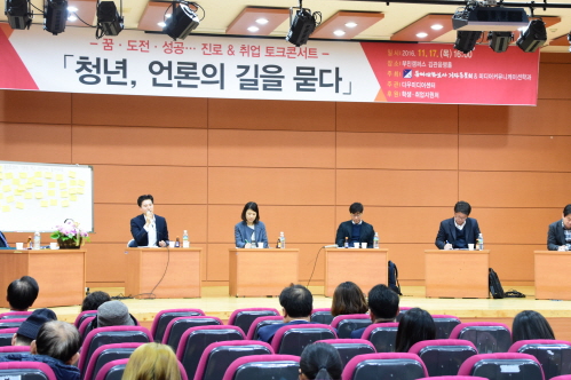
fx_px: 1220
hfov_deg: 26.3
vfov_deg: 17.7
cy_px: 205
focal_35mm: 77
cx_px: 311
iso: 1600
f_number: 4.2
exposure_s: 1/30
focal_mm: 40
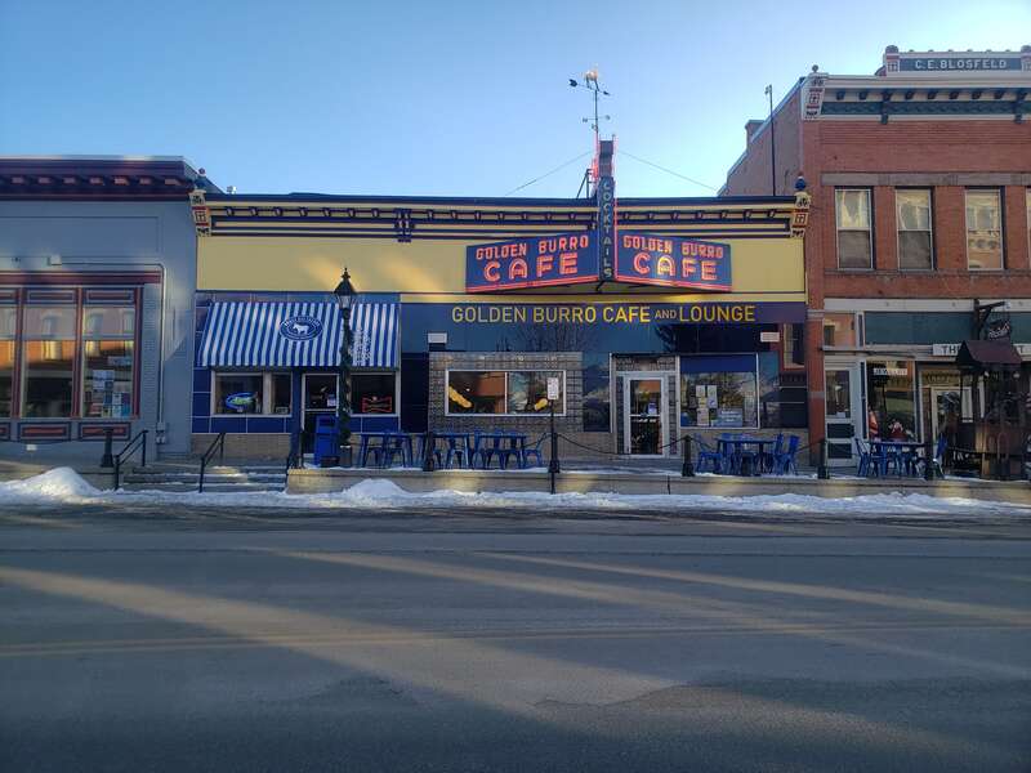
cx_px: 516
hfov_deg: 67.3
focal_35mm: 26
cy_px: 386
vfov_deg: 53.1
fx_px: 774
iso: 50
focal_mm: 4.3
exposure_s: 1/365
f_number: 2.4
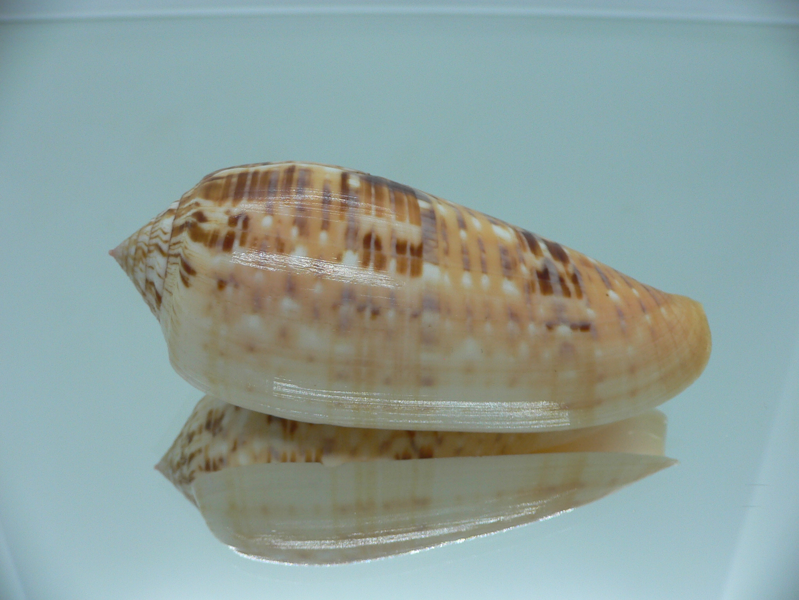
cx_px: 400
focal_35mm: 35
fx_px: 808
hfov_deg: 52.6
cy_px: 300
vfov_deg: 40.7
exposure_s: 1/60
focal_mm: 4.6
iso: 80
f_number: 2.8
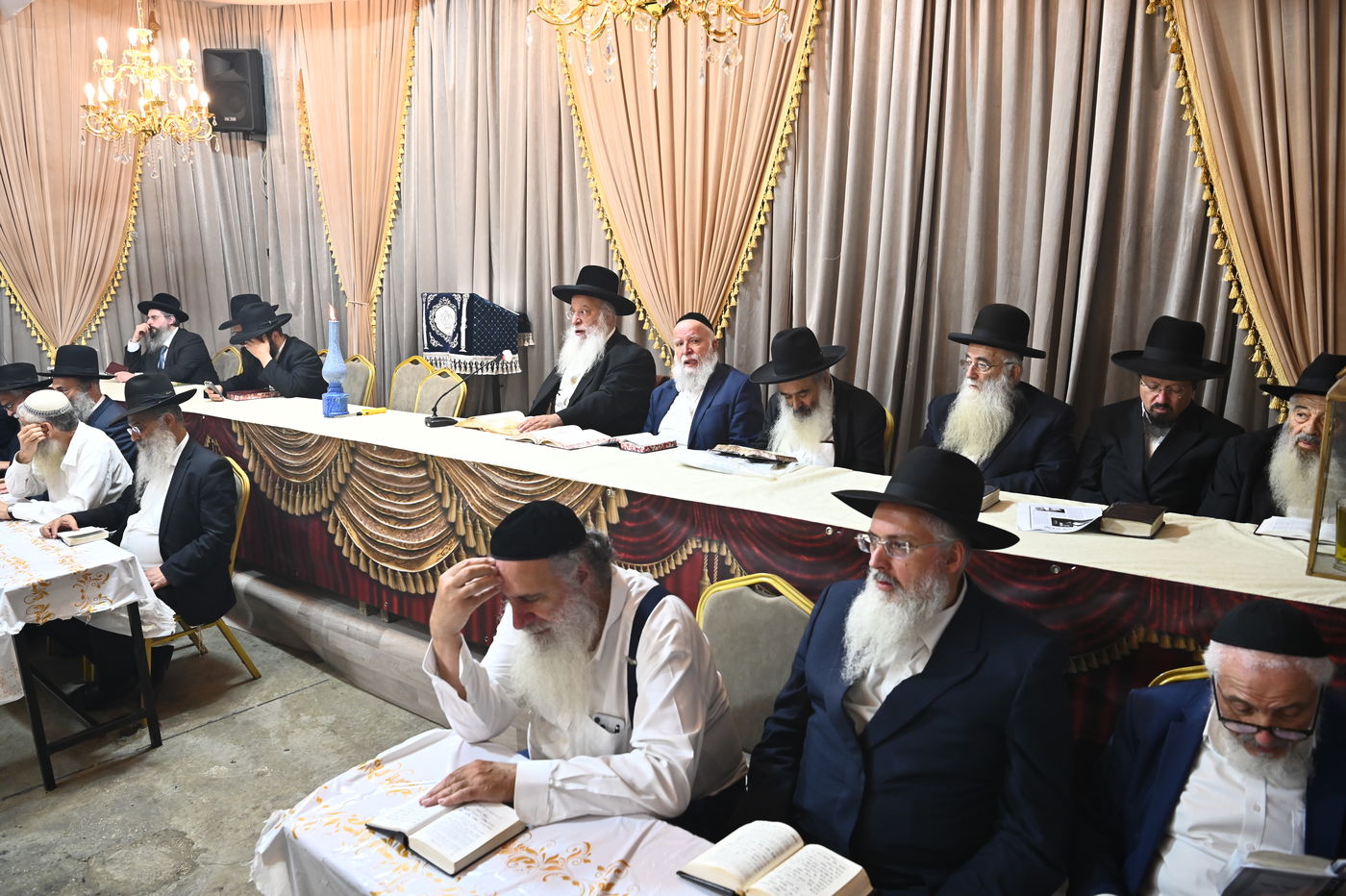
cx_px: 673
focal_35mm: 24
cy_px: 448
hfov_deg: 73.8
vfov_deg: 53.1
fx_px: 897
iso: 1250
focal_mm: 24
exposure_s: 1/125
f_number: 5.6
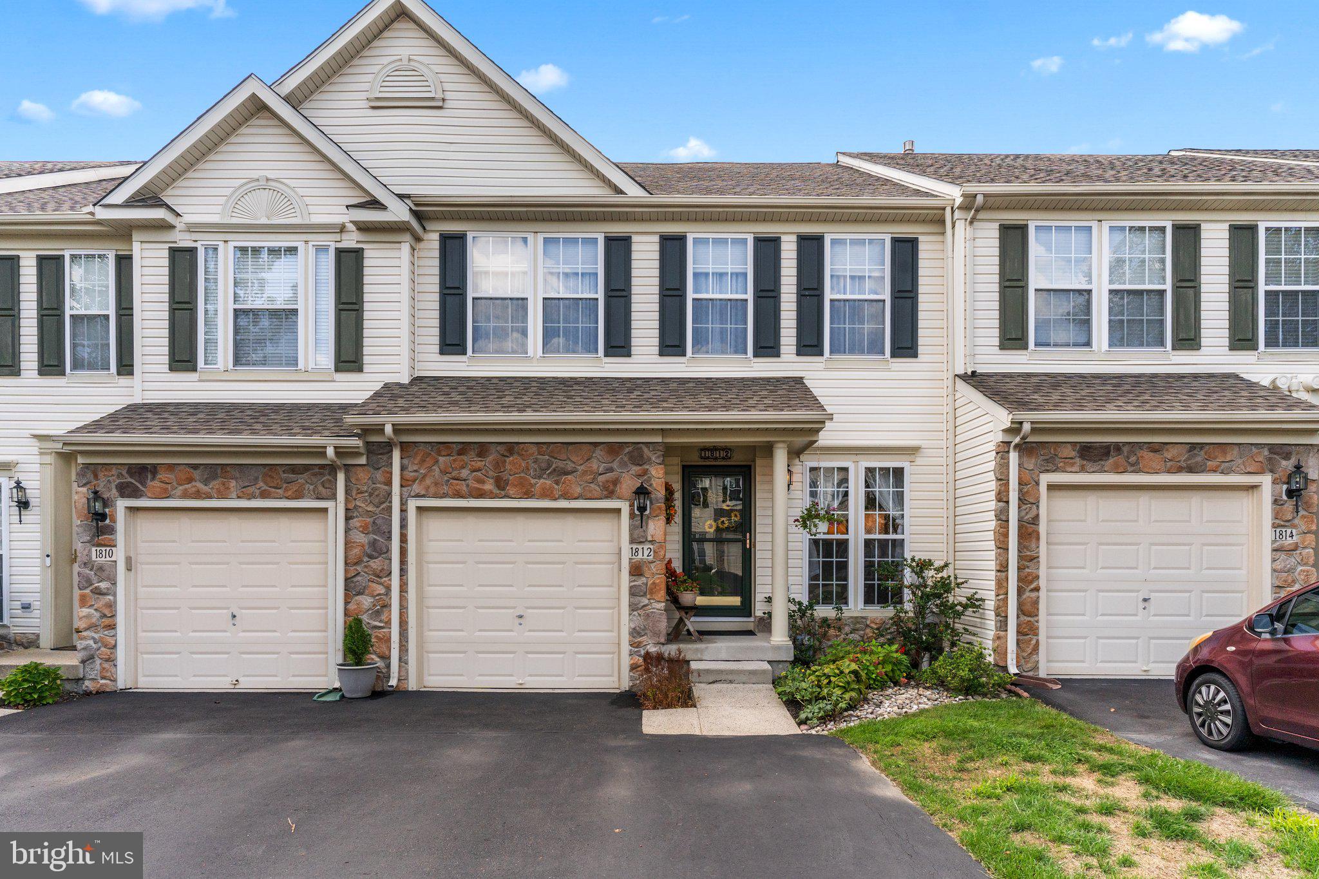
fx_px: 733
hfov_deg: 84.0
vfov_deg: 61.9
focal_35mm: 20
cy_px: 440
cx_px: 660
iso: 500
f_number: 10
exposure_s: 1/500
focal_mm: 20
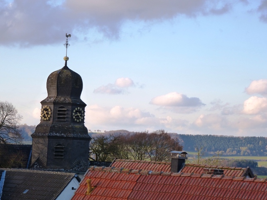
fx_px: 1196
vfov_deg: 9.6
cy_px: 100
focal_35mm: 155
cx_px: 134
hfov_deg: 12.7
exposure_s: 1/250
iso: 160
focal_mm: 27.7
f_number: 5.3
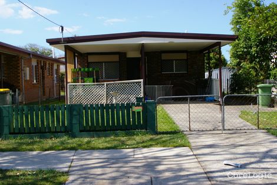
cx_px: 138
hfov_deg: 38.9
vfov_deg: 26.5
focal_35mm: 51
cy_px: 92
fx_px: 392
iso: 200
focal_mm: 34
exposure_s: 1/250
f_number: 9.5
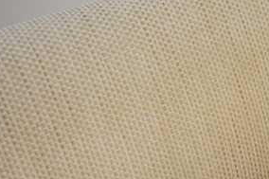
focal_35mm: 92
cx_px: 274
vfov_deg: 14.7
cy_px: 158
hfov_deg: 21.3
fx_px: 687
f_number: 4.5
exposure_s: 1/60
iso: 560
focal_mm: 29
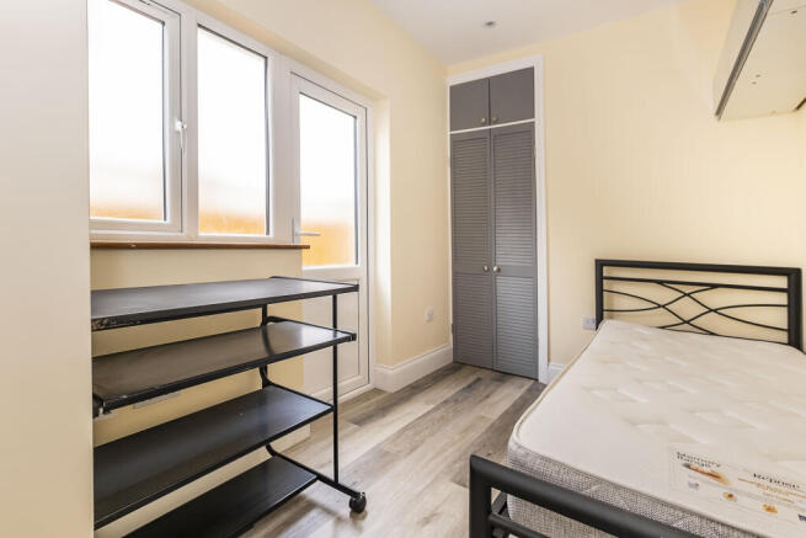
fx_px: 336
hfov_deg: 100.4
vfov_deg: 77.4
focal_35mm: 15
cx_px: 403
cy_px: 269
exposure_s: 1/30
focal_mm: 10
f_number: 5
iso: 320
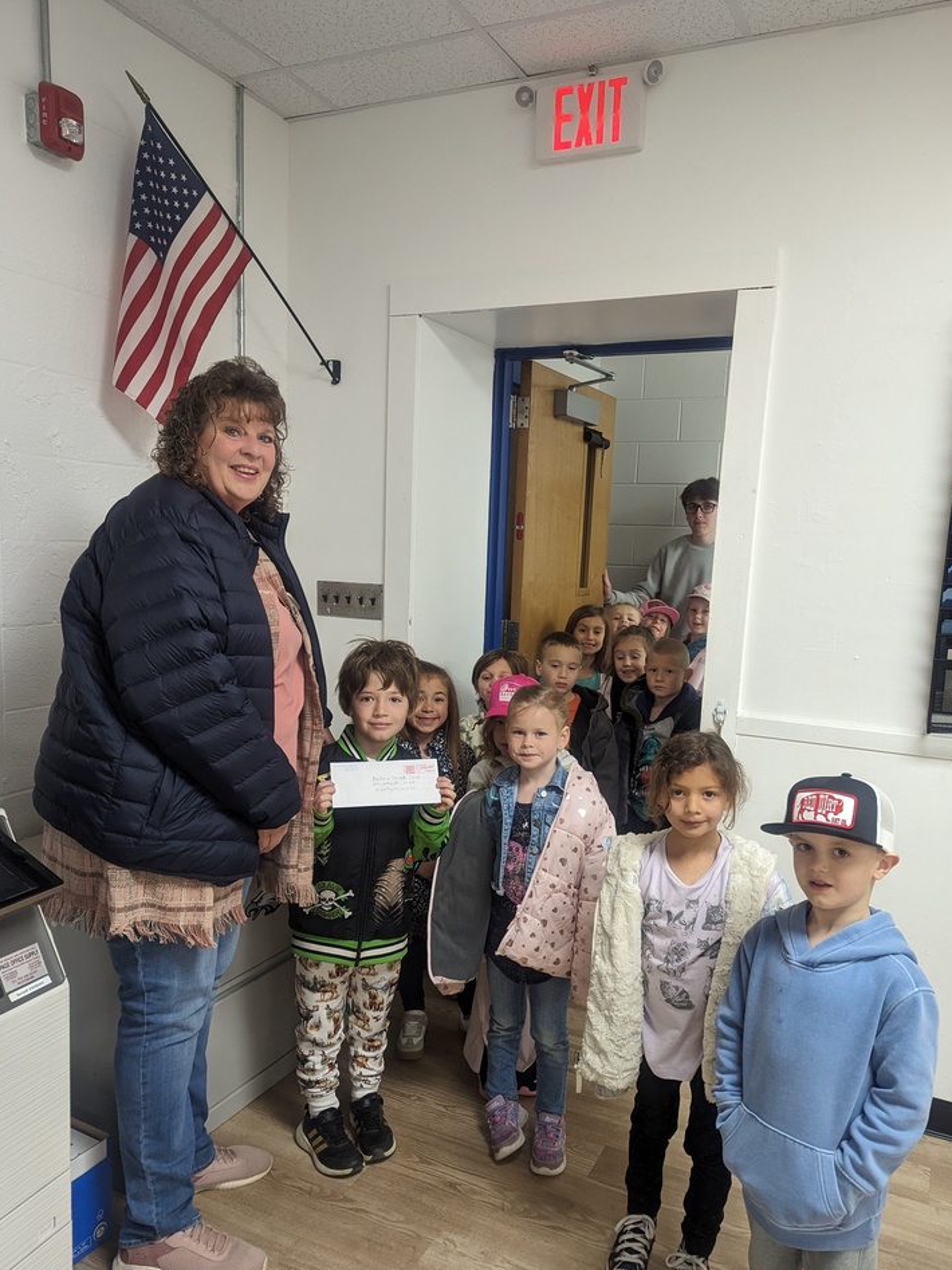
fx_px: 954
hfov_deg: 53.0
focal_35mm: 26
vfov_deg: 67.2
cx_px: 513
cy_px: 684
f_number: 1.85
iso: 370
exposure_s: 1/120
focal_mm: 6.81
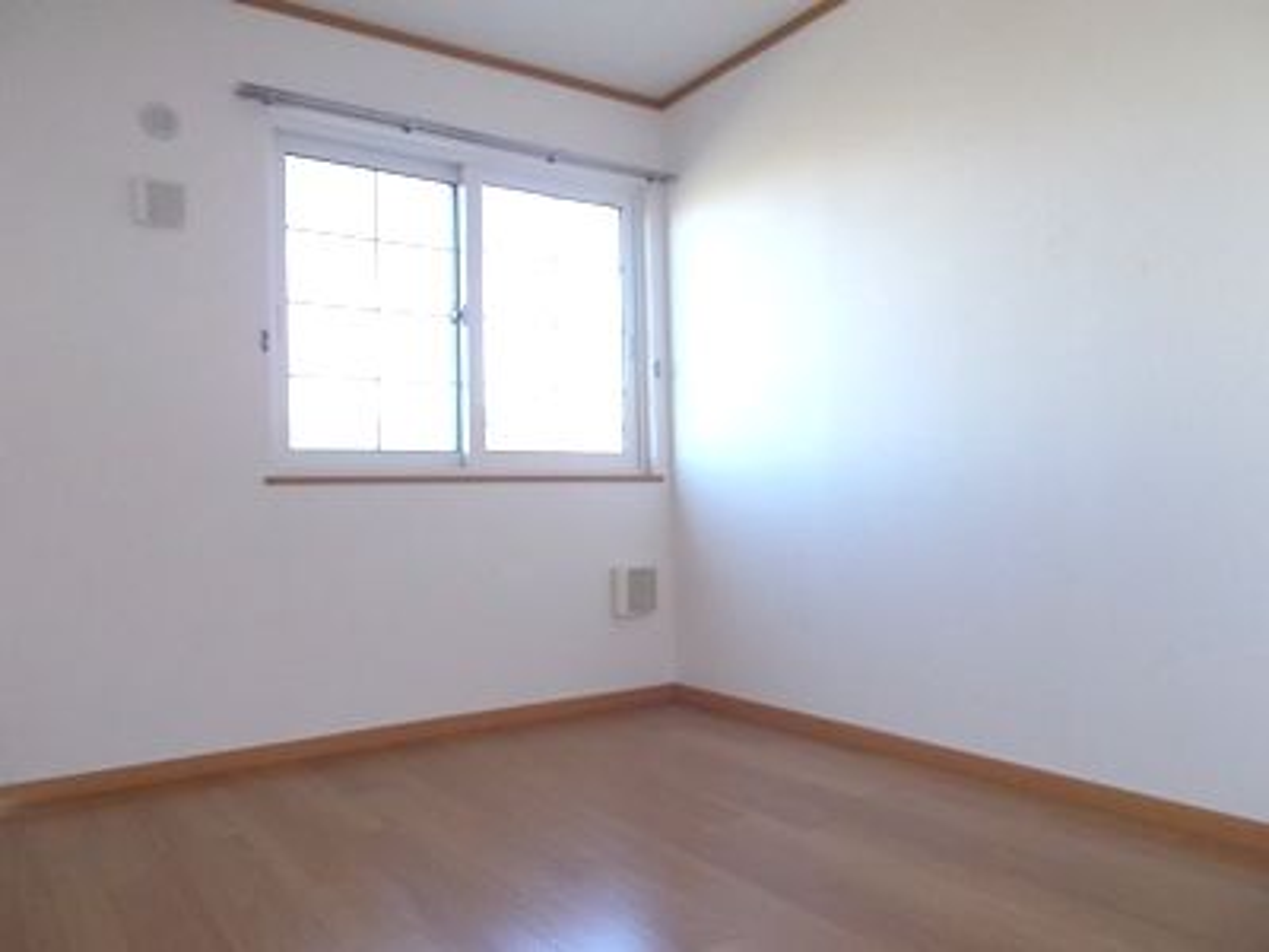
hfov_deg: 67.3
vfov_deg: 53.1
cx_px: 634
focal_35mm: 26
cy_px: 476
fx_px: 953
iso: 200
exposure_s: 1/20
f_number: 3.2
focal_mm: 4.6
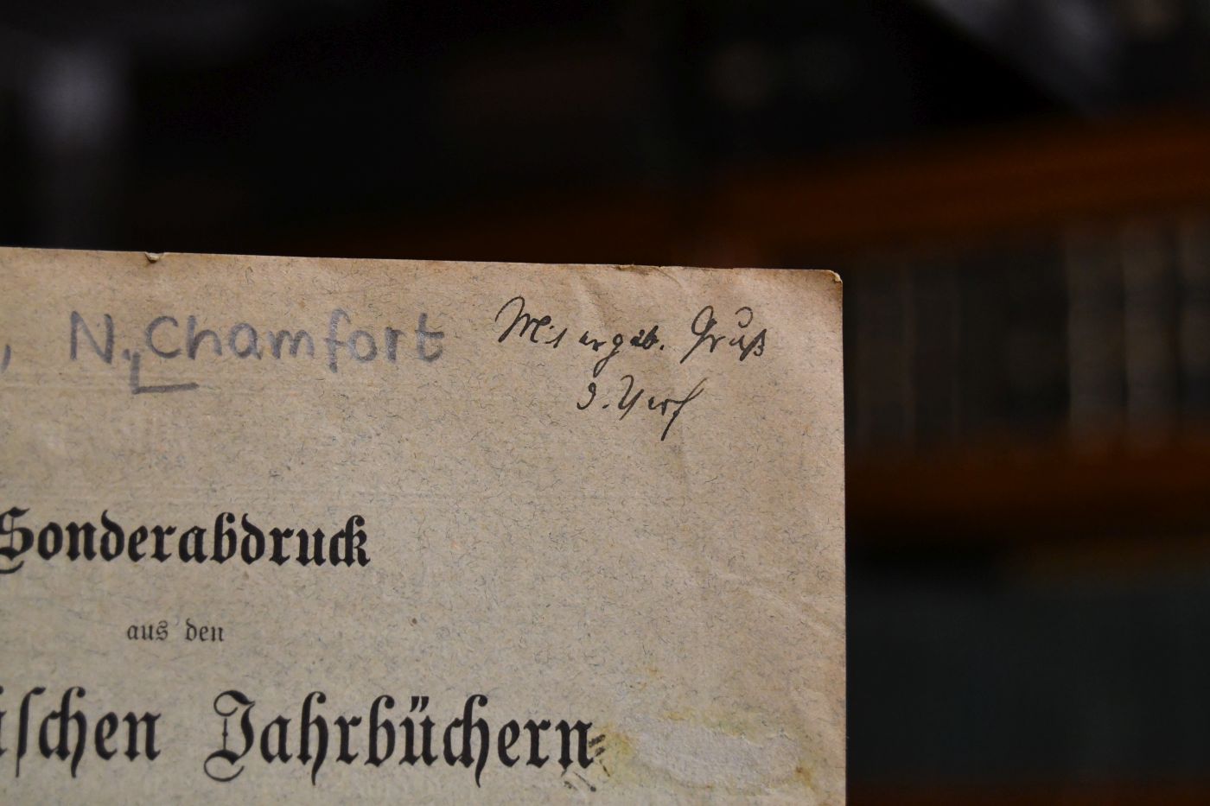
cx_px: 605
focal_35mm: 82
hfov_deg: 24.8
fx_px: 2756
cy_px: 403
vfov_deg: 16.6
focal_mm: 55
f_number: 5.6
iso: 3200
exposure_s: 1/125
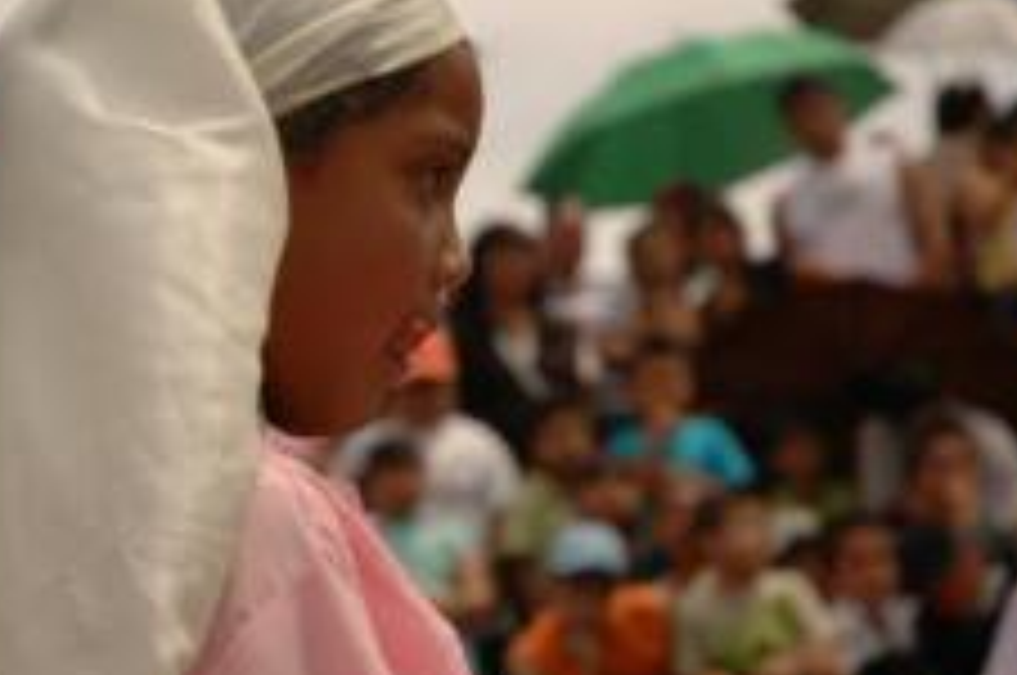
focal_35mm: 186
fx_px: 5247
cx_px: 400
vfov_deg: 7.4
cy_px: 261
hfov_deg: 11.1
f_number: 4.5
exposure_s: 1/2000
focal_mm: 70
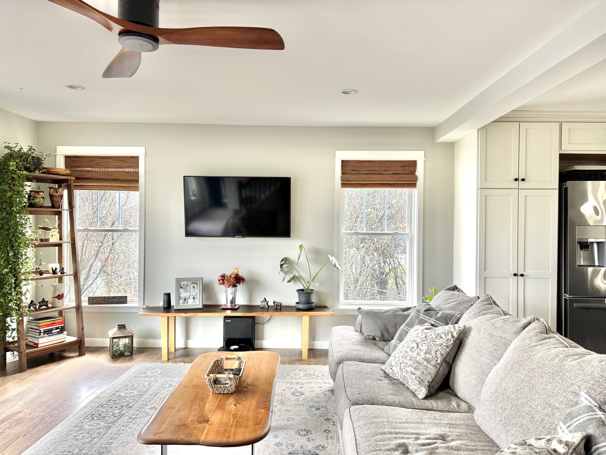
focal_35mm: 24
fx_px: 420
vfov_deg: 56.8
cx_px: 303
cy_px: 228
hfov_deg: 71.6
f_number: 1.78
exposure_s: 1/121
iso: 200
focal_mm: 6.76
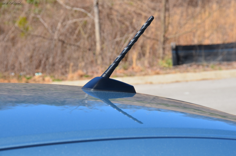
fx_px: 805
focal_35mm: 123
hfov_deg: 16.7
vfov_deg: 11.1
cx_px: 118
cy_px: 78
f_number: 11
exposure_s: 1/125
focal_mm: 82
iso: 140
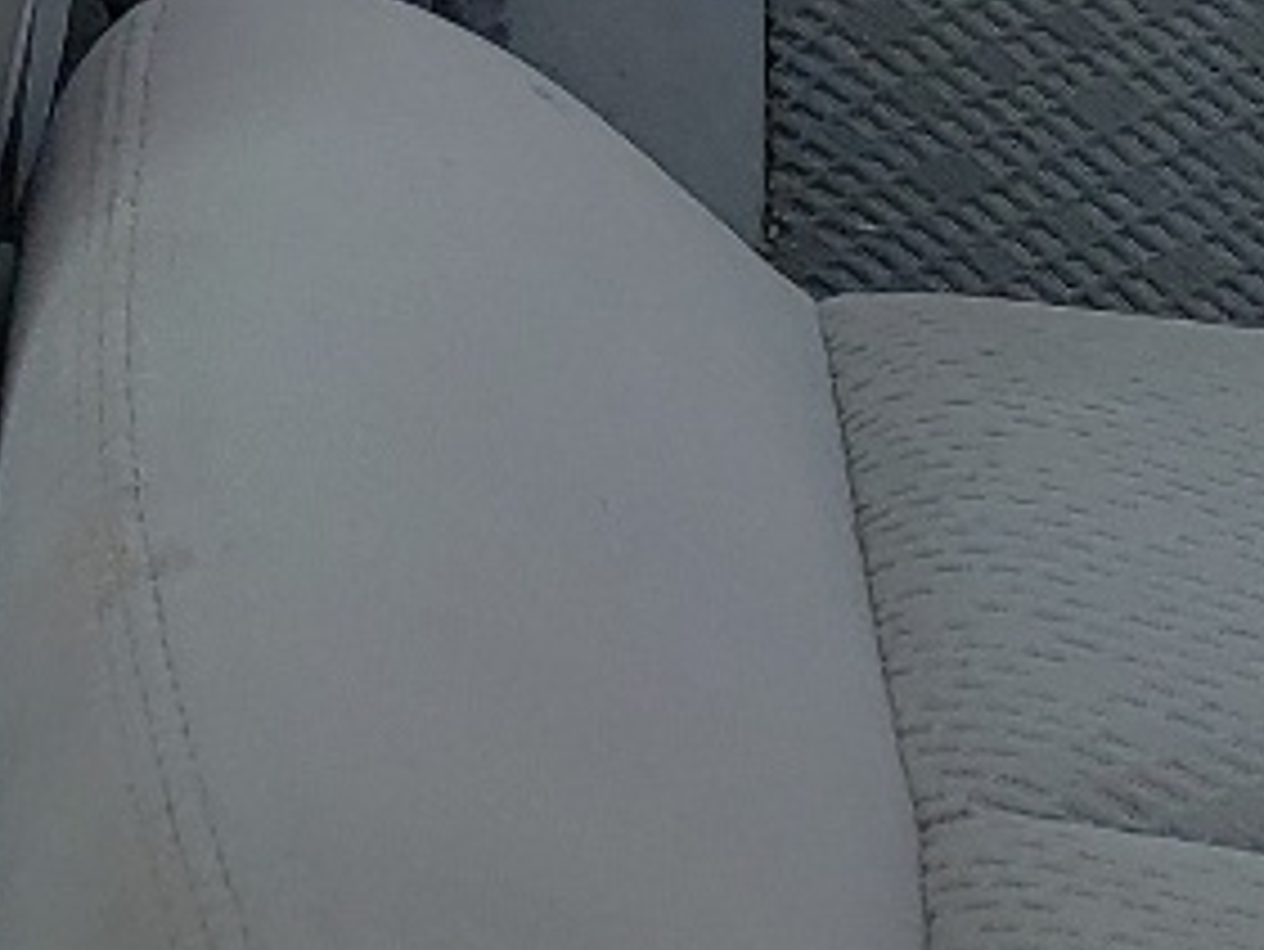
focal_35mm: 148
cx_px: -130
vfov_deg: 9.4
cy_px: -982
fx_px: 5407
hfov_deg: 13.1
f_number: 1.5
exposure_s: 1/1000
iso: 50
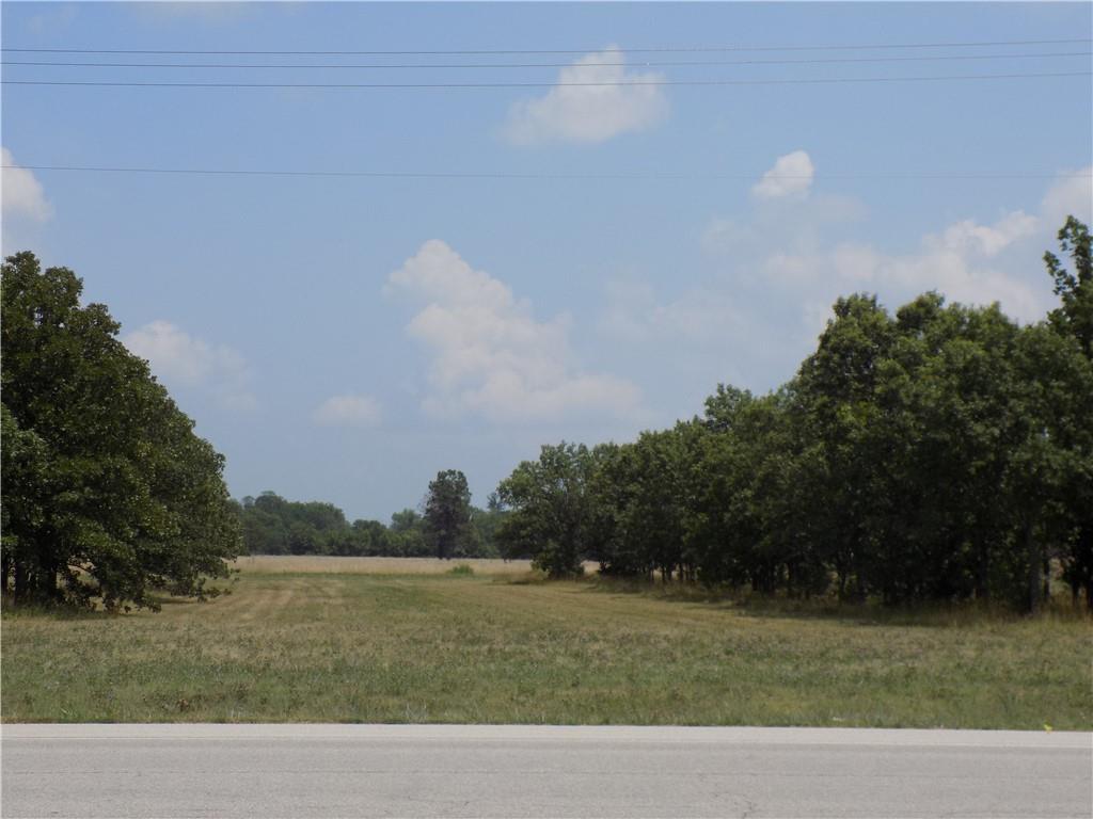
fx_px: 2210
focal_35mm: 70
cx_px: 546
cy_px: 410
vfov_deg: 21.0
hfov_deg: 27.8
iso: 80
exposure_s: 1/1000
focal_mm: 12.5
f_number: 4.2
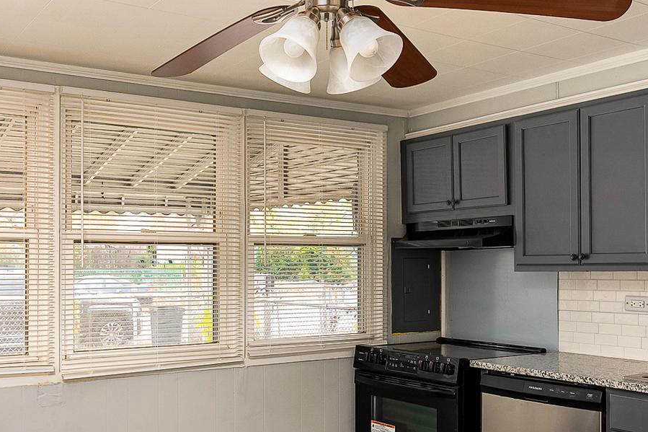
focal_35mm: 41
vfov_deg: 32.5
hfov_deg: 47.3
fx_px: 738
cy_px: 271
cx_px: 280
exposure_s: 1/15
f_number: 9
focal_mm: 18
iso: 500
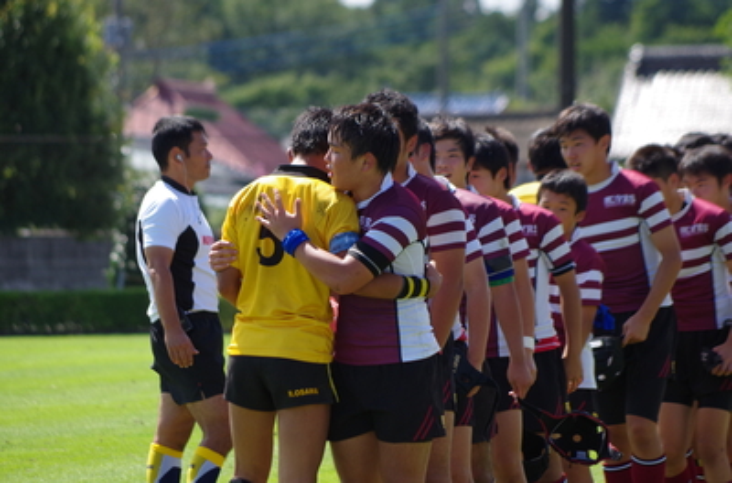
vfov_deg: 3.5
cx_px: 366
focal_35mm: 390
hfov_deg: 5.3
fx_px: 7905
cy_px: 242
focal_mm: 260
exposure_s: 1/800
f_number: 7.1
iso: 400
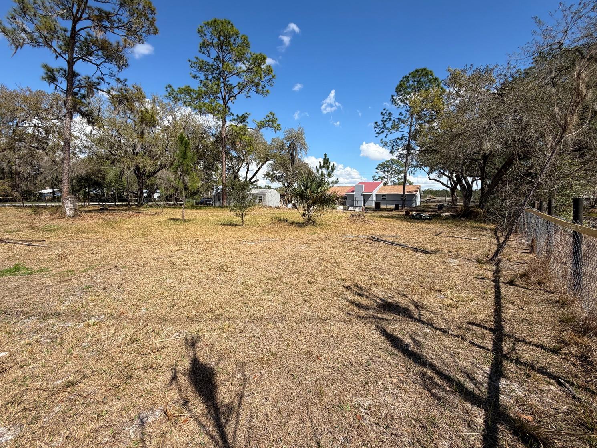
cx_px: 282
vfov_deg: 81.8
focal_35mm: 15
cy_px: 226
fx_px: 259
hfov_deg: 98.1
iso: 20
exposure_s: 1/779
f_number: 2.2
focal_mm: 2.22
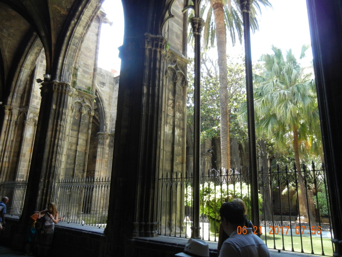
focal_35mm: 30
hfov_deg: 60.0
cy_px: 128
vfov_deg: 46.8
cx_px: 171
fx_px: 296
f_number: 3.5
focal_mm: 5.4
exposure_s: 1/250
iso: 597
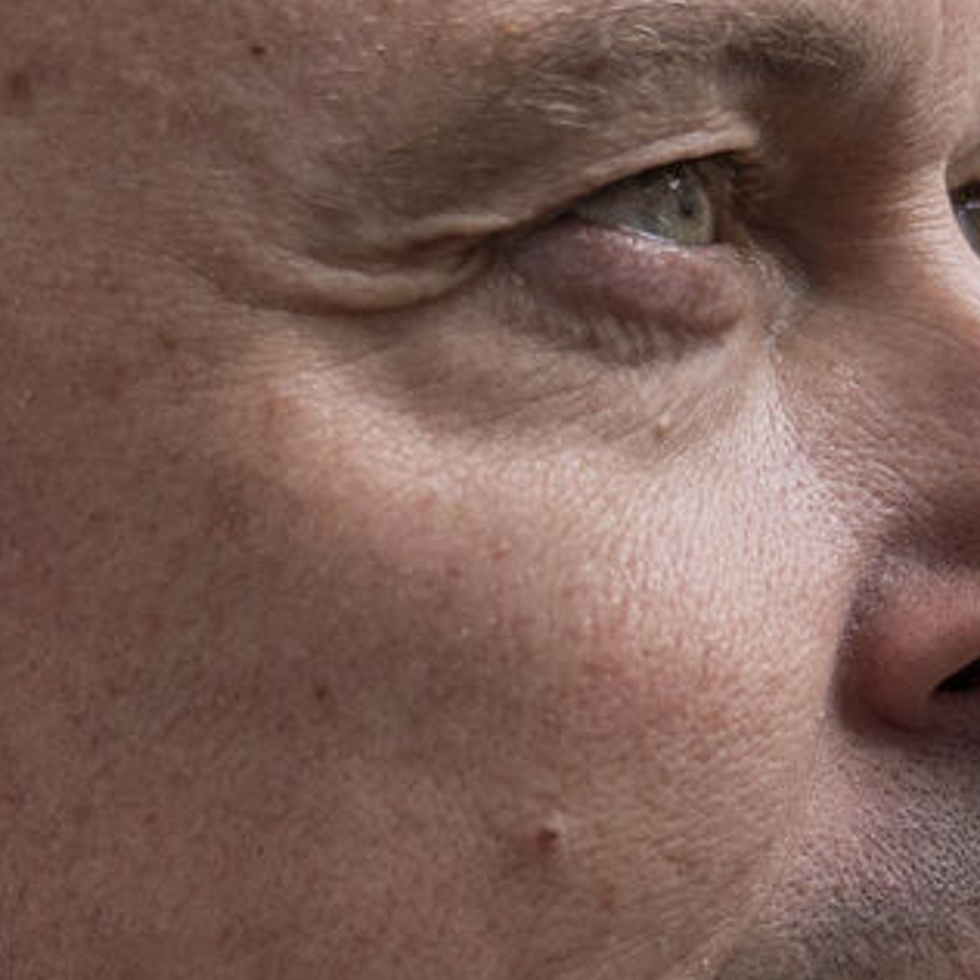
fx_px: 6790
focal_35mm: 212
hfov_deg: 8.1
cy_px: 958
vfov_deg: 8.2
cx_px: -530
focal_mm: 41
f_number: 2.8
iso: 200
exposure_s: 1/1250
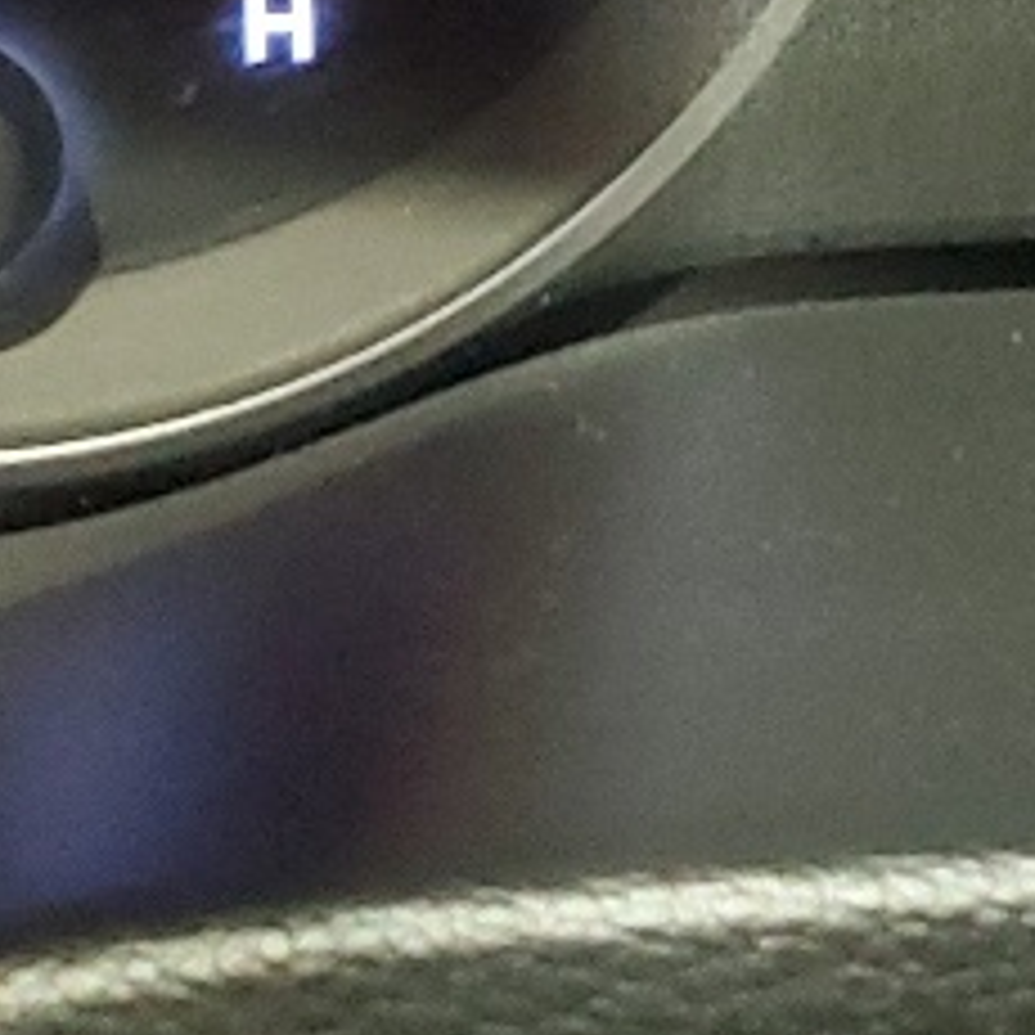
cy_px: -1022
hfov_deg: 10.6
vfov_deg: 10.1
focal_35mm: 160
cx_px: 1503
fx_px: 5412
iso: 307
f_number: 1.5
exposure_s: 1/17
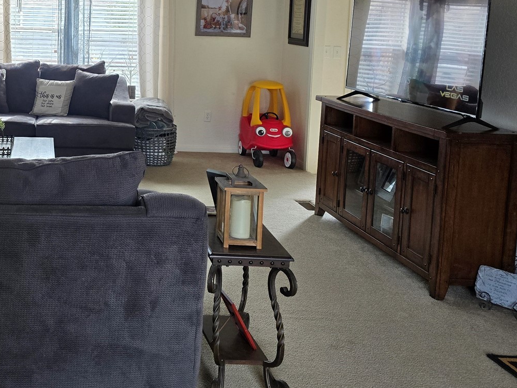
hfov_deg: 39.5
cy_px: 71
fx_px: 657
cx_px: 42
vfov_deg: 31.9
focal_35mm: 44
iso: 250
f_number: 1.7
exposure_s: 1/120
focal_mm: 6.3
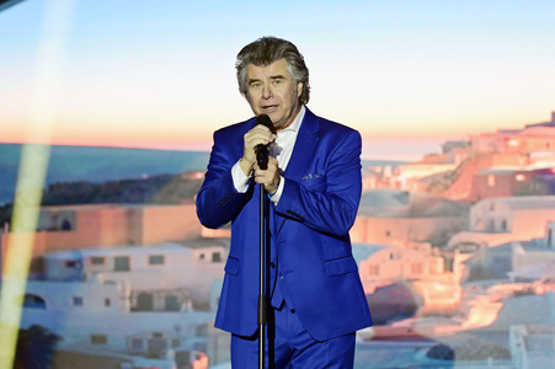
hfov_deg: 12.1
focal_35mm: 170
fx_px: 2619
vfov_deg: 8.1
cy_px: 184
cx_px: 278
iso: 2800
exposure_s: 1/400
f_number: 3.5
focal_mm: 170
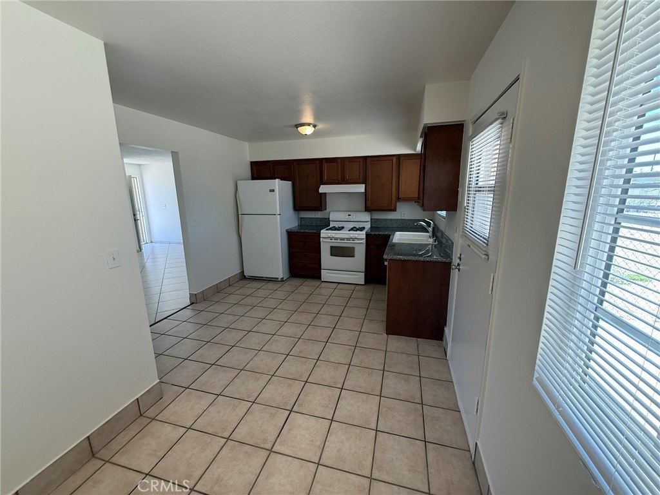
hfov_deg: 102.1
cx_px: 330
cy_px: 248
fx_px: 267
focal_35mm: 14
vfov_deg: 85.7
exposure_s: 1/120
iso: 200
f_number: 2.2
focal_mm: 2.22
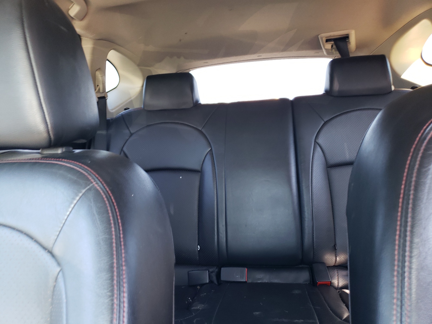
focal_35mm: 26
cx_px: 216
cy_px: 162
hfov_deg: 67.3
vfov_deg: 53.1
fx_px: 324
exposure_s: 1/60.2
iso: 87
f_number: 1.5
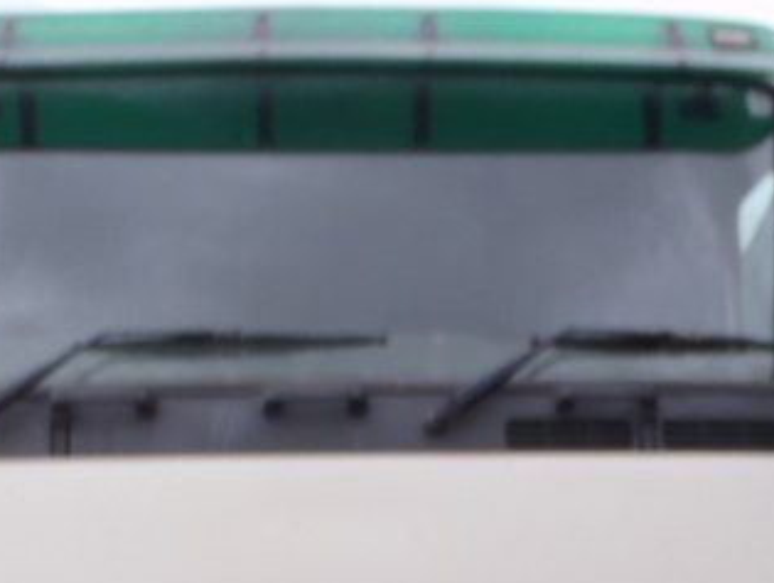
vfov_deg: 19.9
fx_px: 1589
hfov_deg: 27.4
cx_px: 398
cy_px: 630
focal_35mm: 71
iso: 64
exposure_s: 1/80
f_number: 5.6
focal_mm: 5
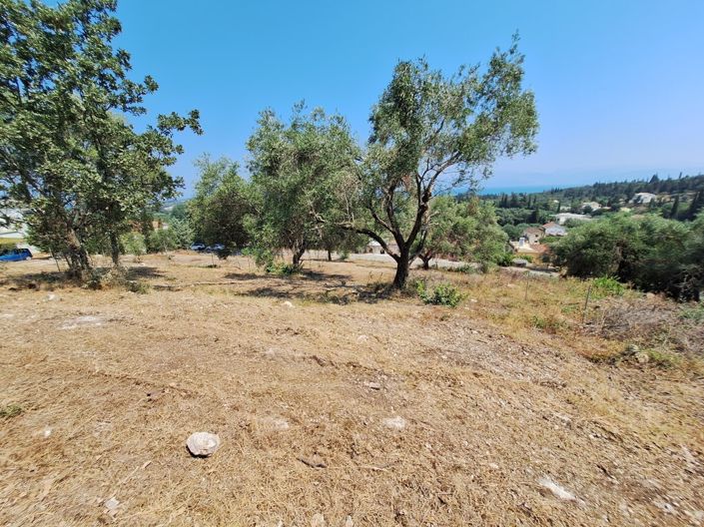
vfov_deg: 89.9
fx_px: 264
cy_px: 264
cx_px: 352
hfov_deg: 106.2
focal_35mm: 13
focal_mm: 1.74
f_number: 2.2
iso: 40
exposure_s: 1/1244
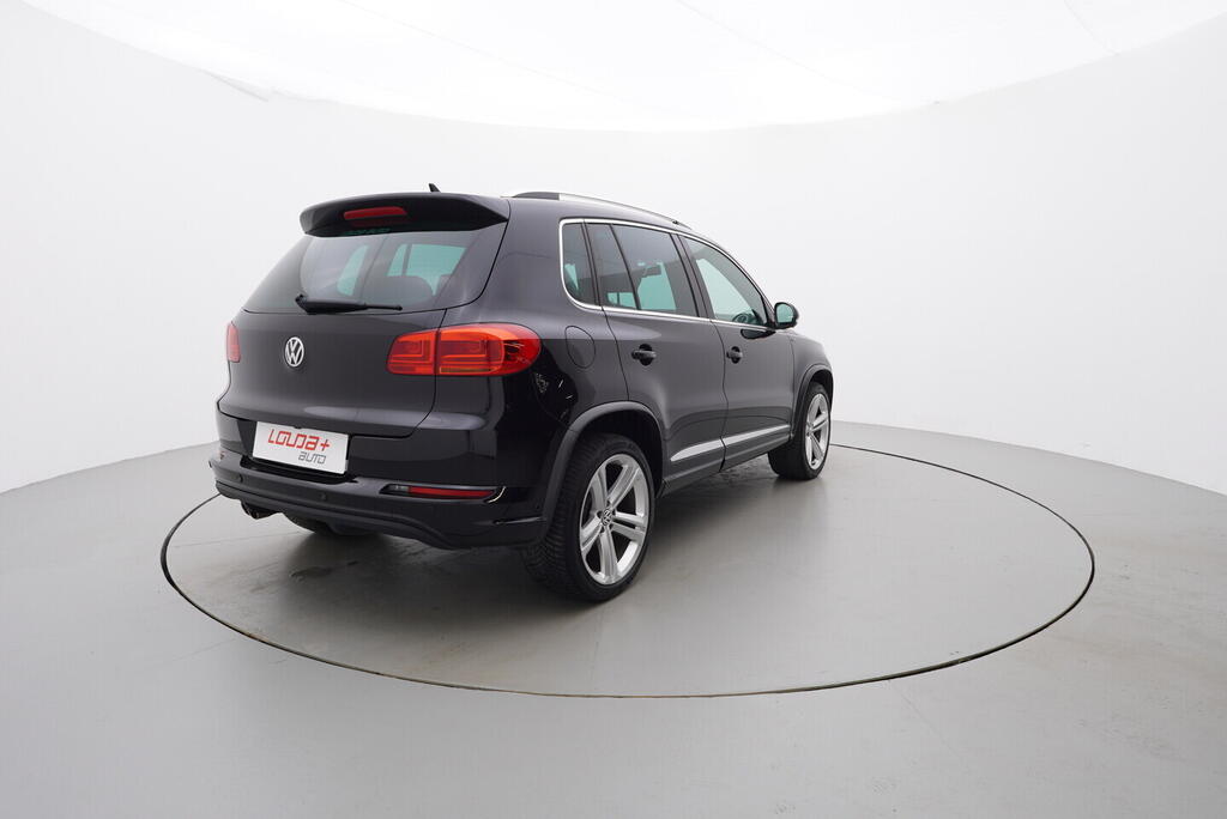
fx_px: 767
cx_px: 614
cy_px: 410
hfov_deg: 77.3
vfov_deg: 56.2
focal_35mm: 22
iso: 200
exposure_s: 1/80
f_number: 5
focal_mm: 15
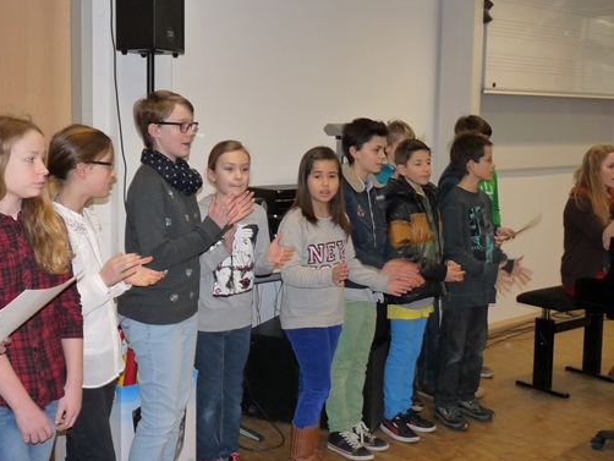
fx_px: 870
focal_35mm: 49
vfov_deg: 29.7
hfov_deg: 38.9
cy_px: 214
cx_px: 294
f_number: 2.8
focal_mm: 5
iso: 160
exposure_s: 1/30
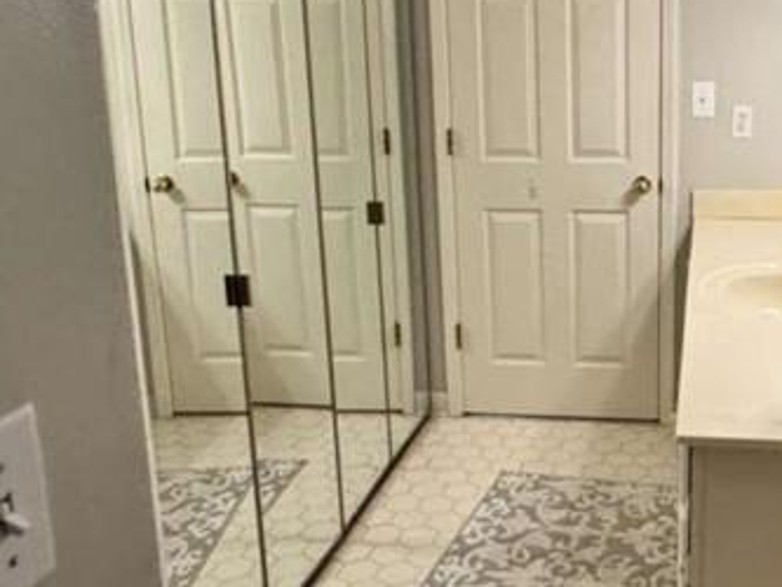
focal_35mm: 43
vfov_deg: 33.4
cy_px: 211
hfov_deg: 42.0
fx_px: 972
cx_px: 620
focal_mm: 2.22
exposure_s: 1/69
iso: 320
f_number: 2.2
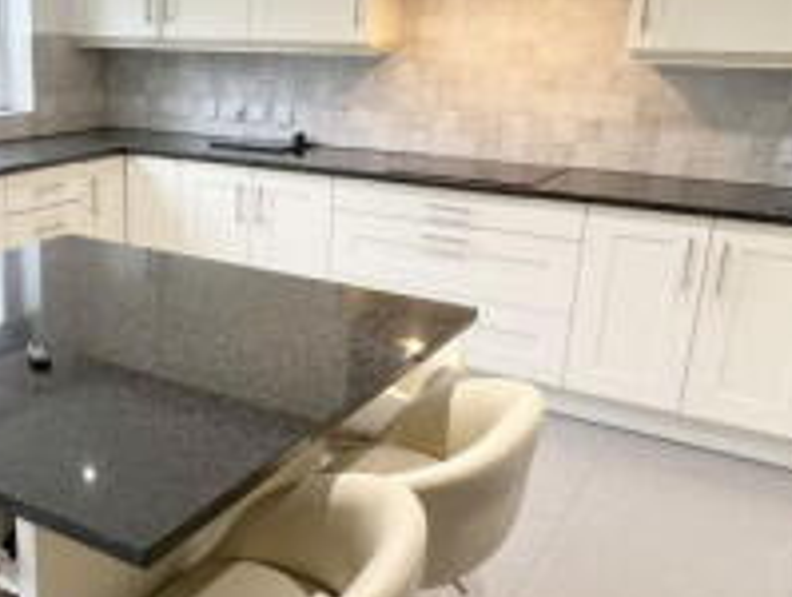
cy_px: 312
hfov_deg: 46.5
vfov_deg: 37.8
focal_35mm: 38
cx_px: 165
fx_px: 871
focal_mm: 1.57
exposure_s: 1/50
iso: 125
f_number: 1.8
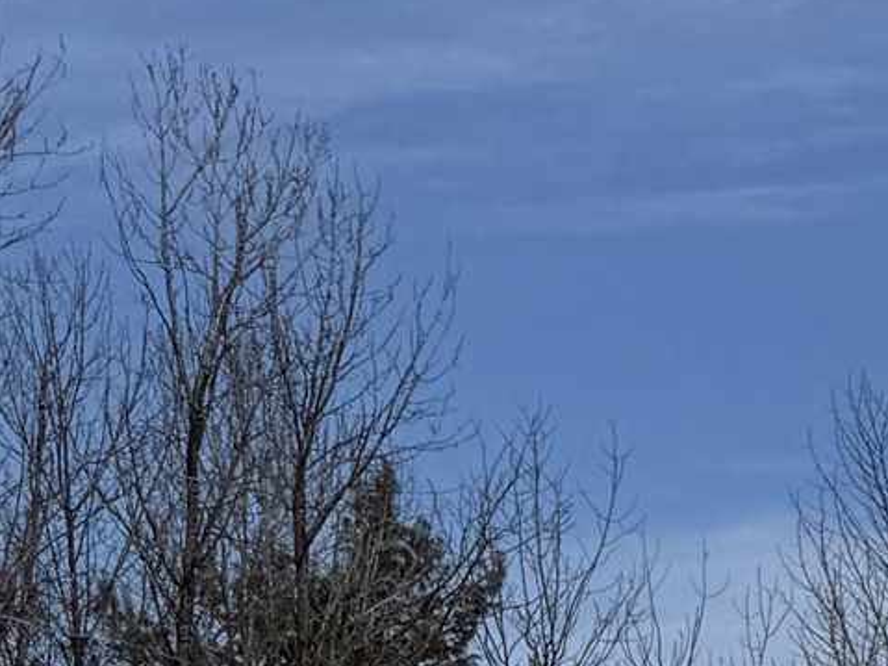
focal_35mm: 154
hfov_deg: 9.4
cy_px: 1532
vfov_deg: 8.8
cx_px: 2846
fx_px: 3950
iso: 80
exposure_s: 1/11905
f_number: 1.78
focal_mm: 6.76
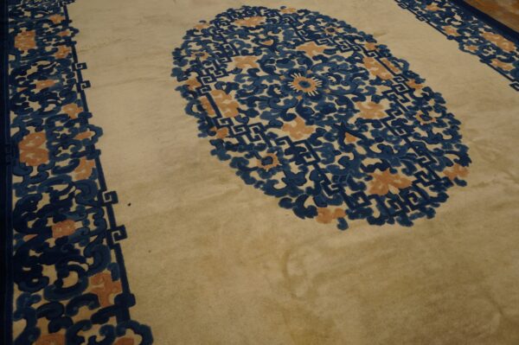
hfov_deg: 62.0
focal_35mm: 30
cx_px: 260
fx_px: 432
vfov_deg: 43.5
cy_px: 172
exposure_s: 1/100
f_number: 4
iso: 400
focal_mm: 20
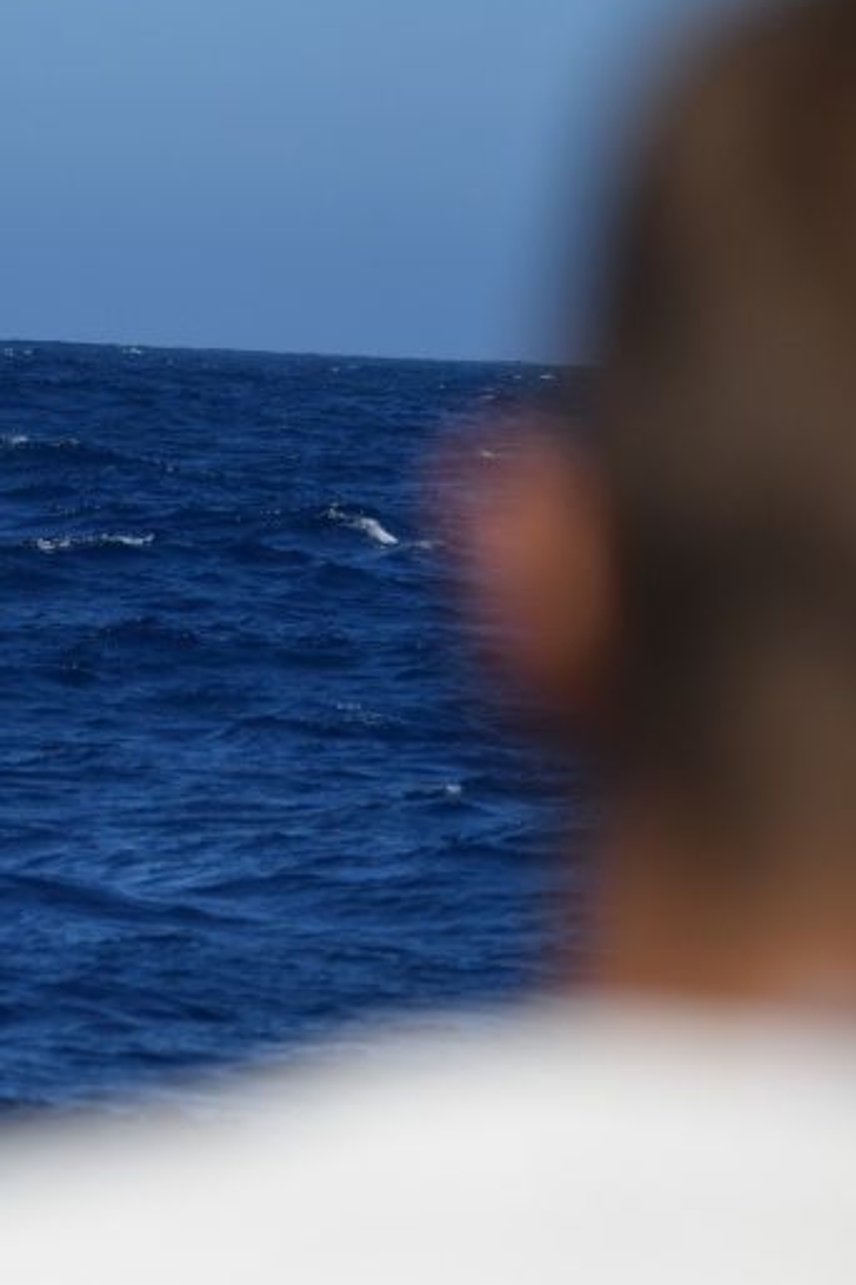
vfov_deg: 9.1
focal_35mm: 226
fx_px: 8060
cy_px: 635
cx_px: 60
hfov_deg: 6.1
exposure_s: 1/8000
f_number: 5
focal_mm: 145
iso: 560
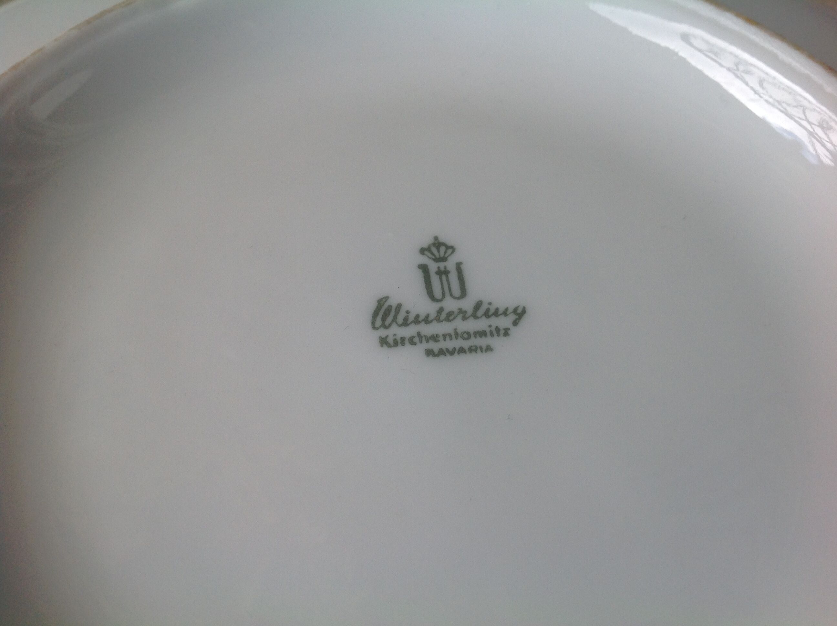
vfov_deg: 40.6
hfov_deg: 52.7
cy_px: 313
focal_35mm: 35
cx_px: 418
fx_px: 845
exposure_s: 1/236
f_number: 2.4
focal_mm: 4.28
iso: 50
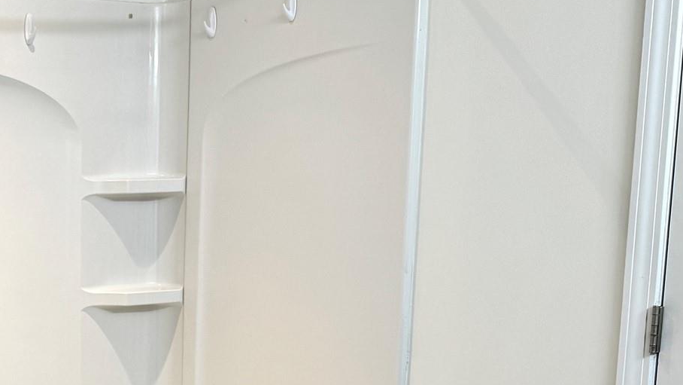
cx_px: -73
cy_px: 374
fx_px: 1069
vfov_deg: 19.8
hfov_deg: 31.4
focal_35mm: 59
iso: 64
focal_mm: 6.76
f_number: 1.78
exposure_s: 1/120
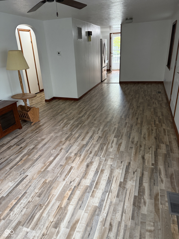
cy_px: 120
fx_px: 165
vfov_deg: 71.6
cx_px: 90
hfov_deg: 56.8
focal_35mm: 24
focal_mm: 6.76
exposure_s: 1/60
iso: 200
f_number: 1.78
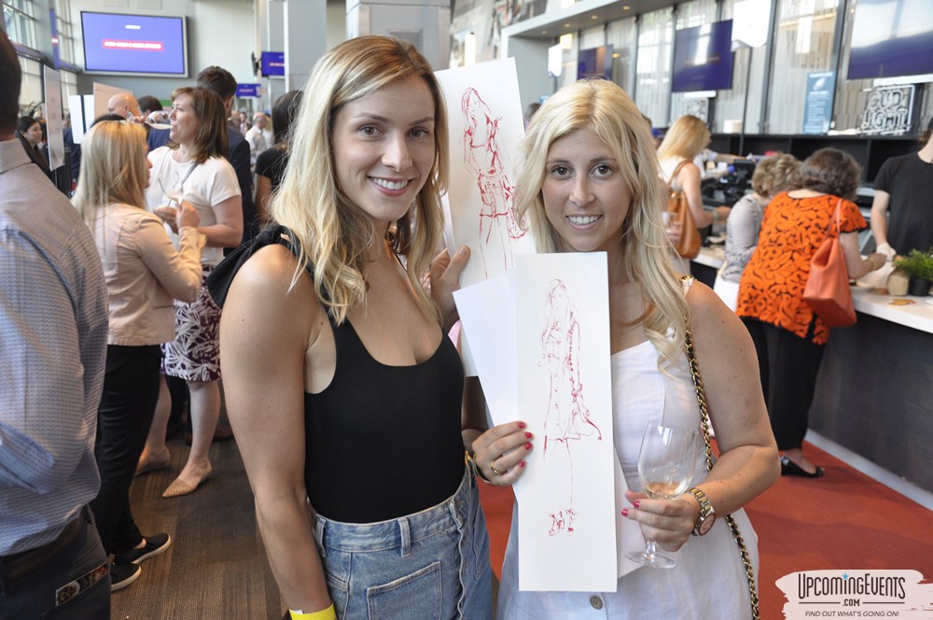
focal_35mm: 36
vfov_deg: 36.8
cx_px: 466
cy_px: 310
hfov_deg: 53.2
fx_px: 932
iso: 400
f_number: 5
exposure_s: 1/20
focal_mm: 24
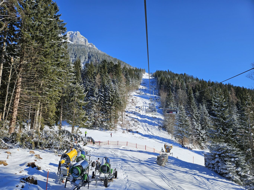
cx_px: 127
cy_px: 95
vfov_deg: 58.9
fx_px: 169
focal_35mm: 23
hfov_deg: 73.9
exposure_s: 1/2000
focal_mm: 5.4
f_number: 1.8
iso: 25
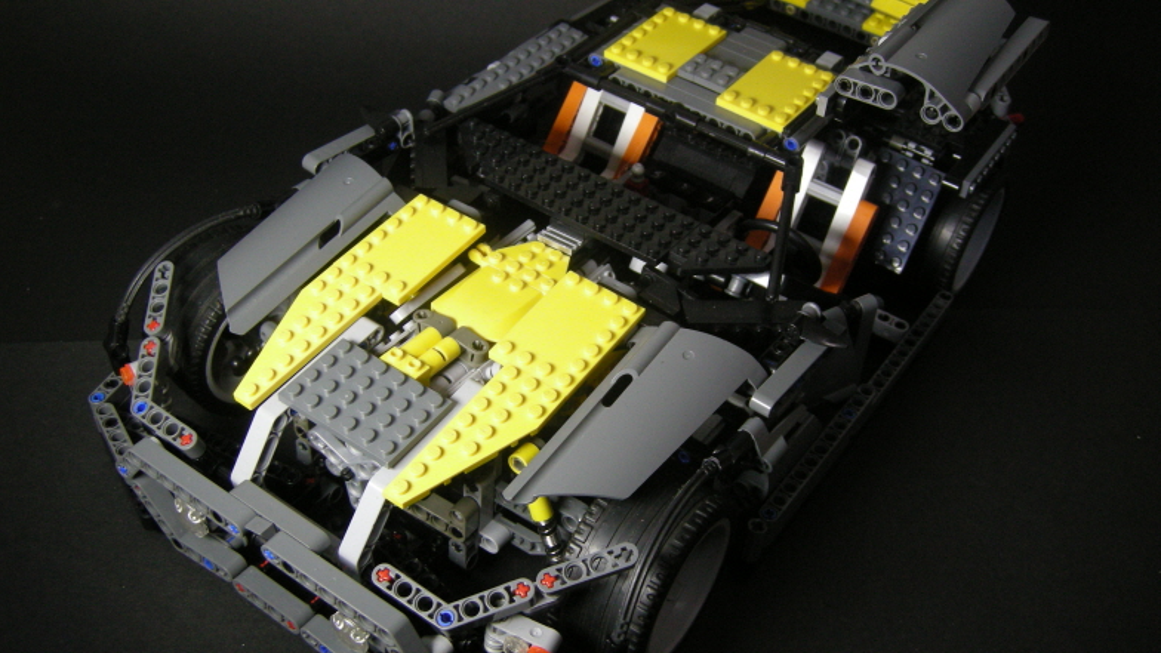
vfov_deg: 29.7
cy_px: 349
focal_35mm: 40
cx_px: 589
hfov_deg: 50.5
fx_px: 1231
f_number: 2.7
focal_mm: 7.5
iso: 185
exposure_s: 1/30
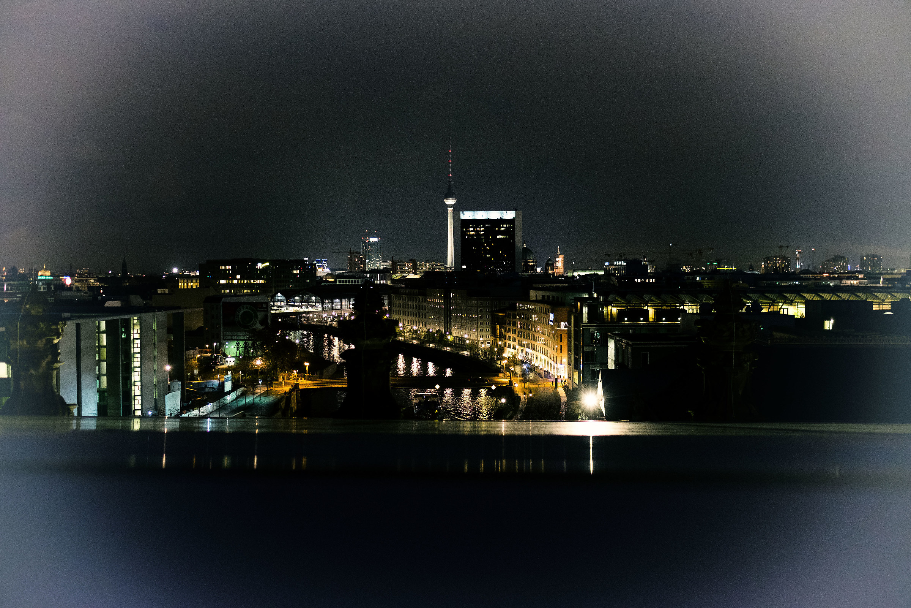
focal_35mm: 35
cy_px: 304
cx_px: 456
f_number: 1.8
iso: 2000
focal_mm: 23
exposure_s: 1/20
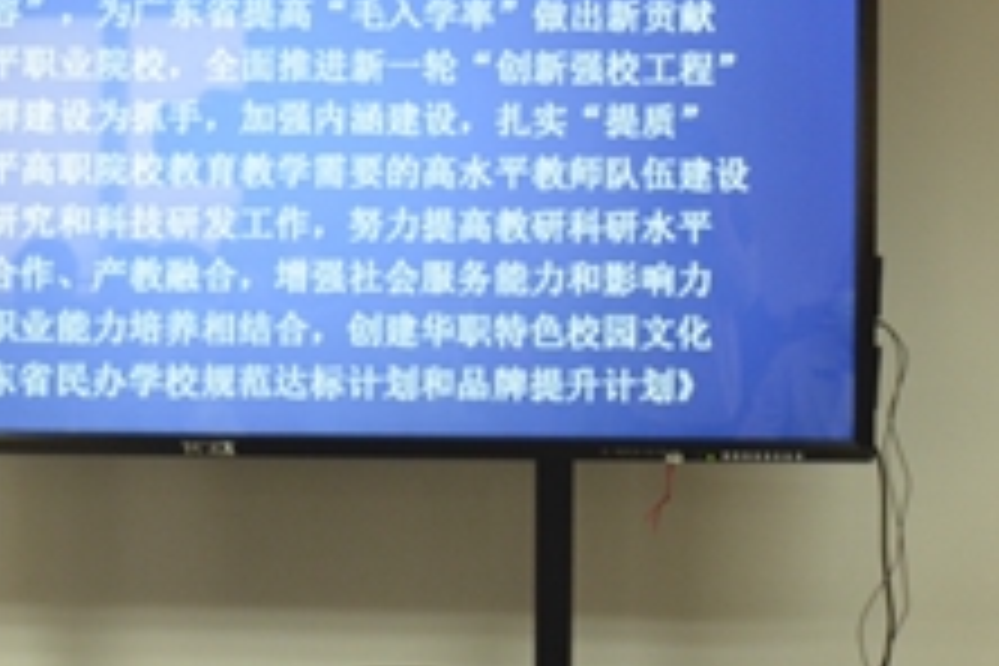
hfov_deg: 21.7
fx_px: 2590
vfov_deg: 14.6
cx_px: 666
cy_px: 140
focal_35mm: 93
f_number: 4.5
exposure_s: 1/80
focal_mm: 23
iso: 1000
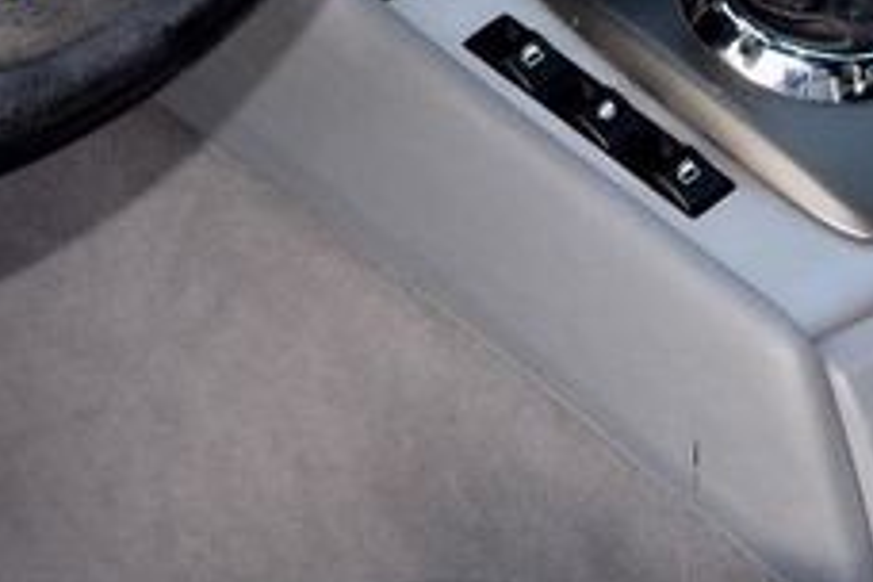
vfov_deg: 10.9
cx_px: 425
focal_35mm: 121
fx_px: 2934
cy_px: -274
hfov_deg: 16.9
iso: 800
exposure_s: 1/80
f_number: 4.5
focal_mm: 18
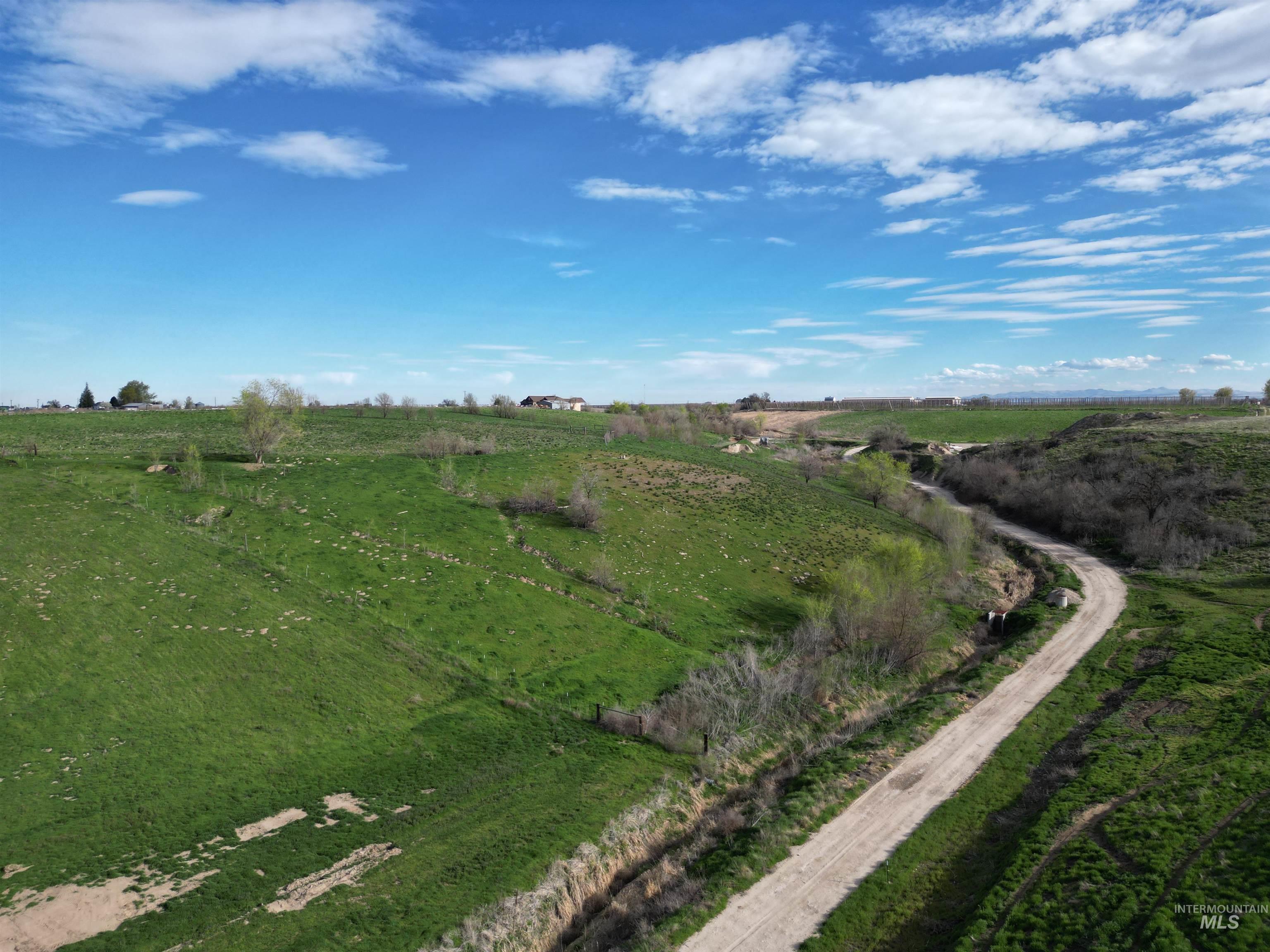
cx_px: 635
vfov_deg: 56.8
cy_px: 476
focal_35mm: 24
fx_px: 881
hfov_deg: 71.6
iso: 100
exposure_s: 1/2500
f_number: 1.7
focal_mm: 6.72
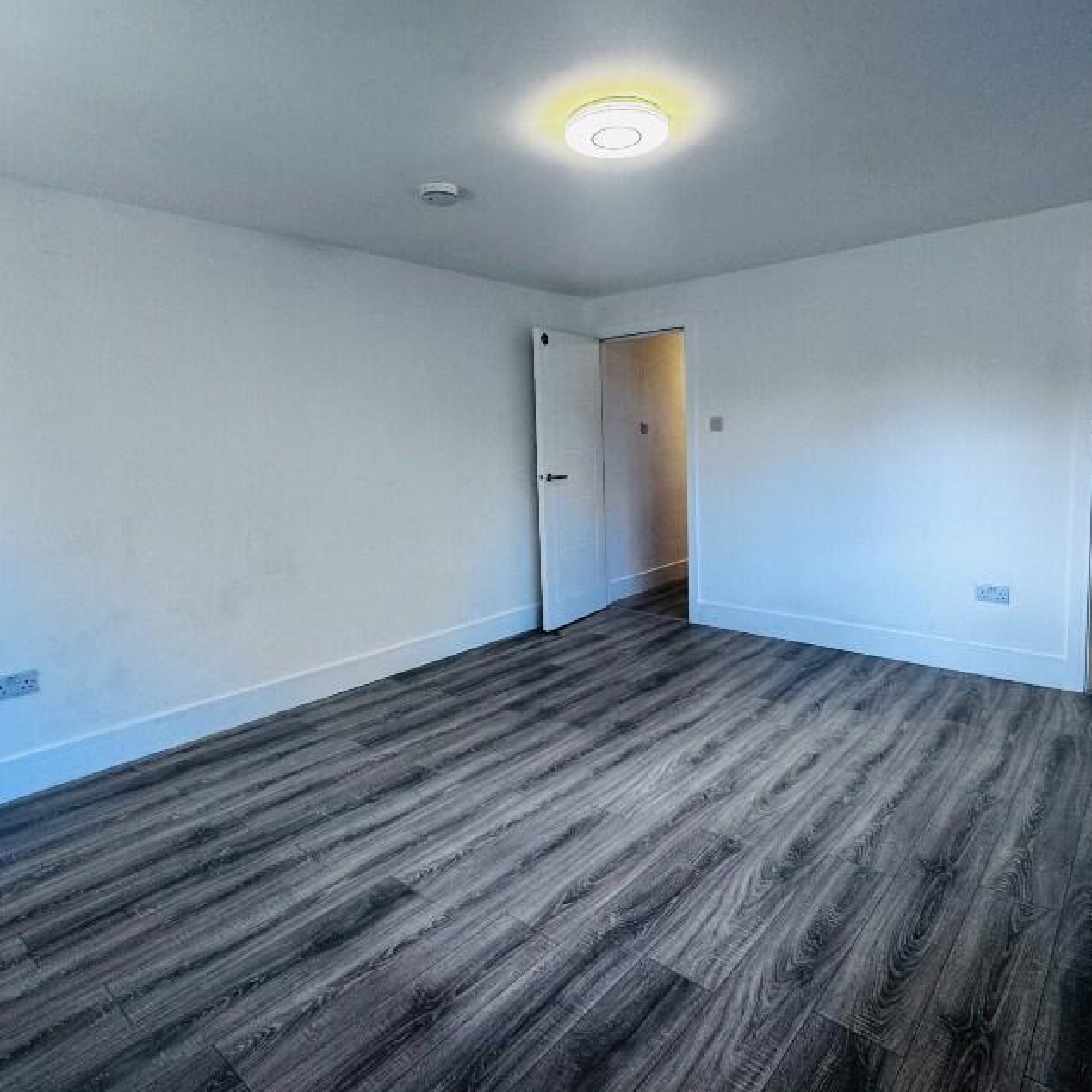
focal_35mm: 20
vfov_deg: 74.7
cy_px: 503
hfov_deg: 74.8
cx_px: 565
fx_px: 714
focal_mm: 2.22
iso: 100
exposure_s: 1/100
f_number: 2.2
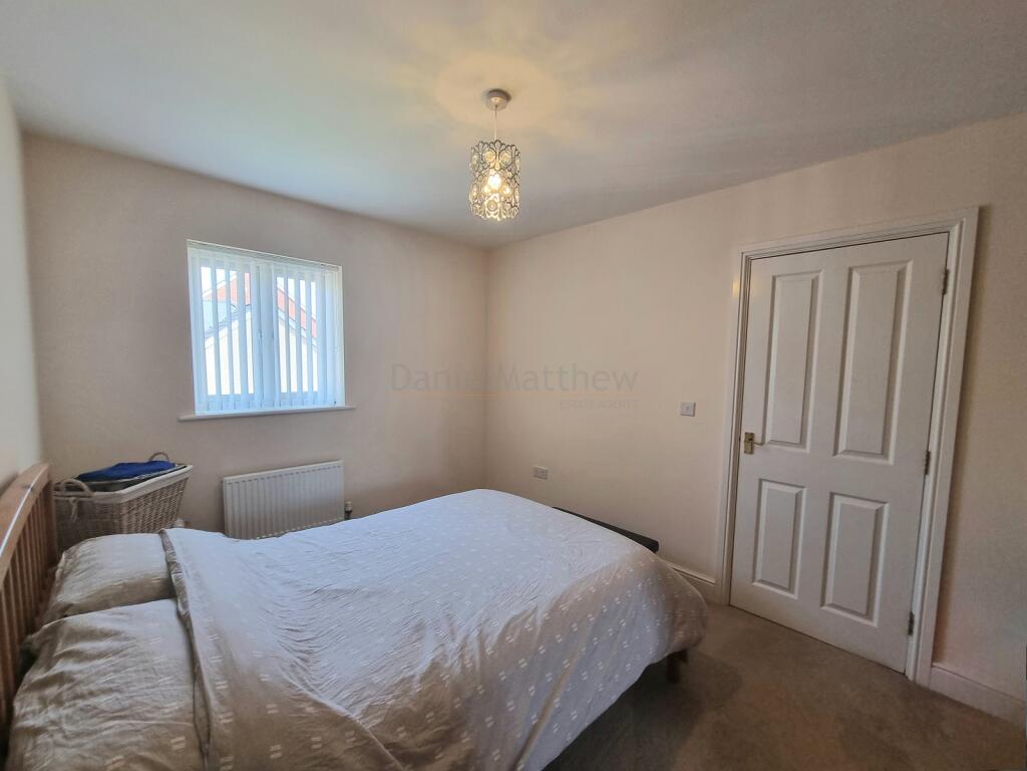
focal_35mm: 13
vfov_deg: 89.9
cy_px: 386
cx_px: 514
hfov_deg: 106.2
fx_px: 386
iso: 80
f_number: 2.2
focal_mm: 2.2
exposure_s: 1/50
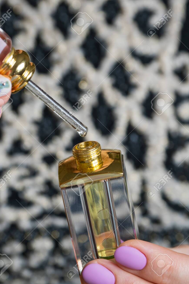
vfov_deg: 9.8
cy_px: 142
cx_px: 85
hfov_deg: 6.6
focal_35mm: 209
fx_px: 1645
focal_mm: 100
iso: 500
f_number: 5.6
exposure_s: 1/60
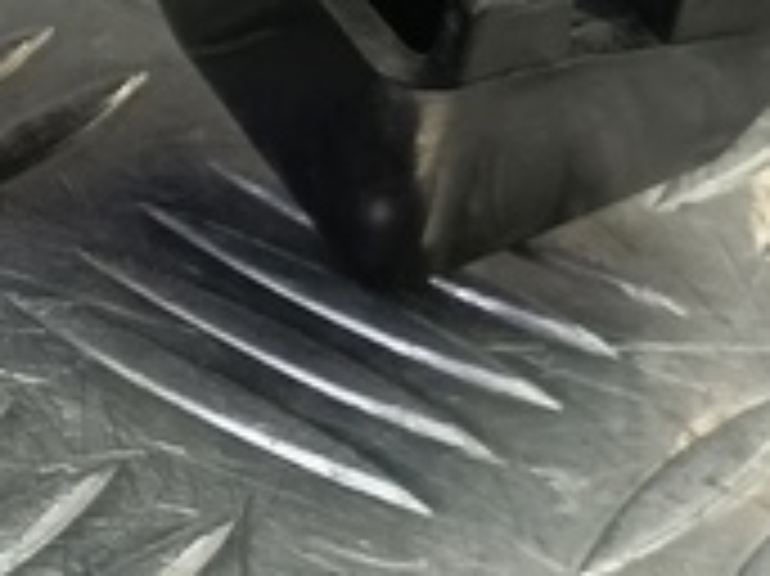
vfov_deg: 10.7
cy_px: 346
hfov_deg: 11.5
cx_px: -1153
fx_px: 3068
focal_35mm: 138
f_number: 1.6
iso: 138
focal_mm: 4.11
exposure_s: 1/50
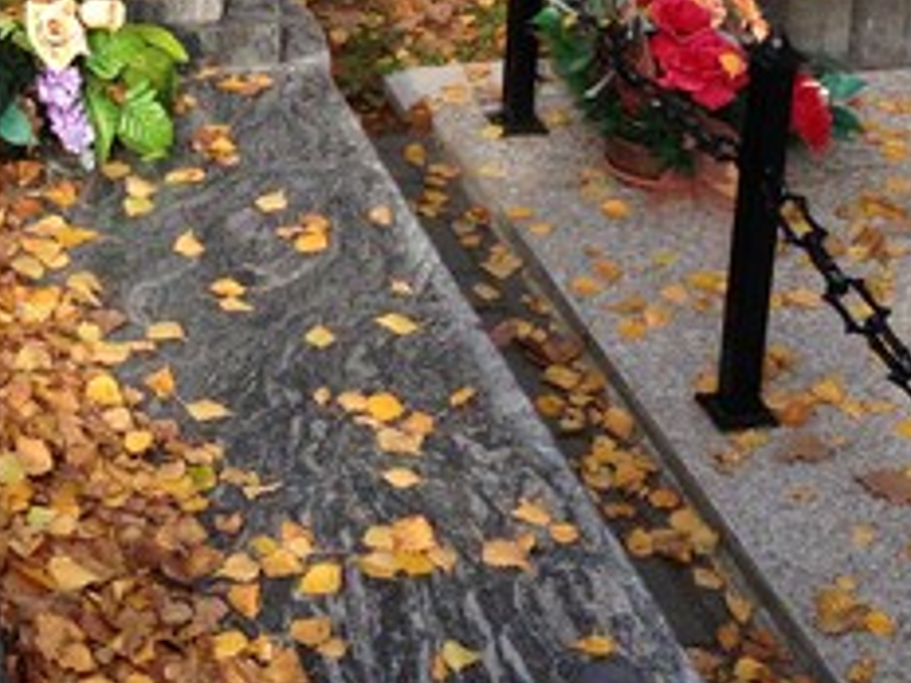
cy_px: -51
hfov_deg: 20.5
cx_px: -110
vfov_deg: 15.8
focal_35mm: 91
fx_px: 2395
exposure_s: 1/536
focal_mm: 4.12
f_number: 2.4
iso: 50
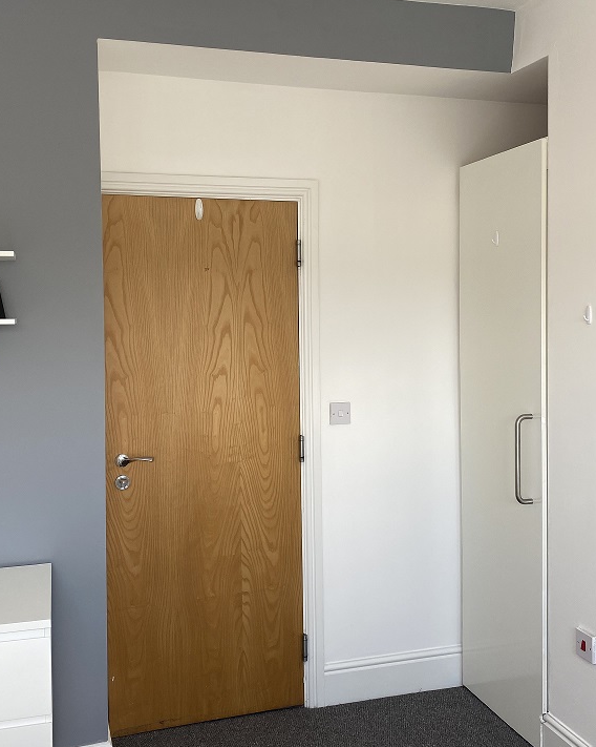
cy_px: 345
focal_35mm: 36
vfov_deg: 50.3
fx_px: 794
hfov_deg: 41.1
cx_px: 282
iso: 32
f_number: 1.8
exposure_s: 1/122
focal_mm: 4.25
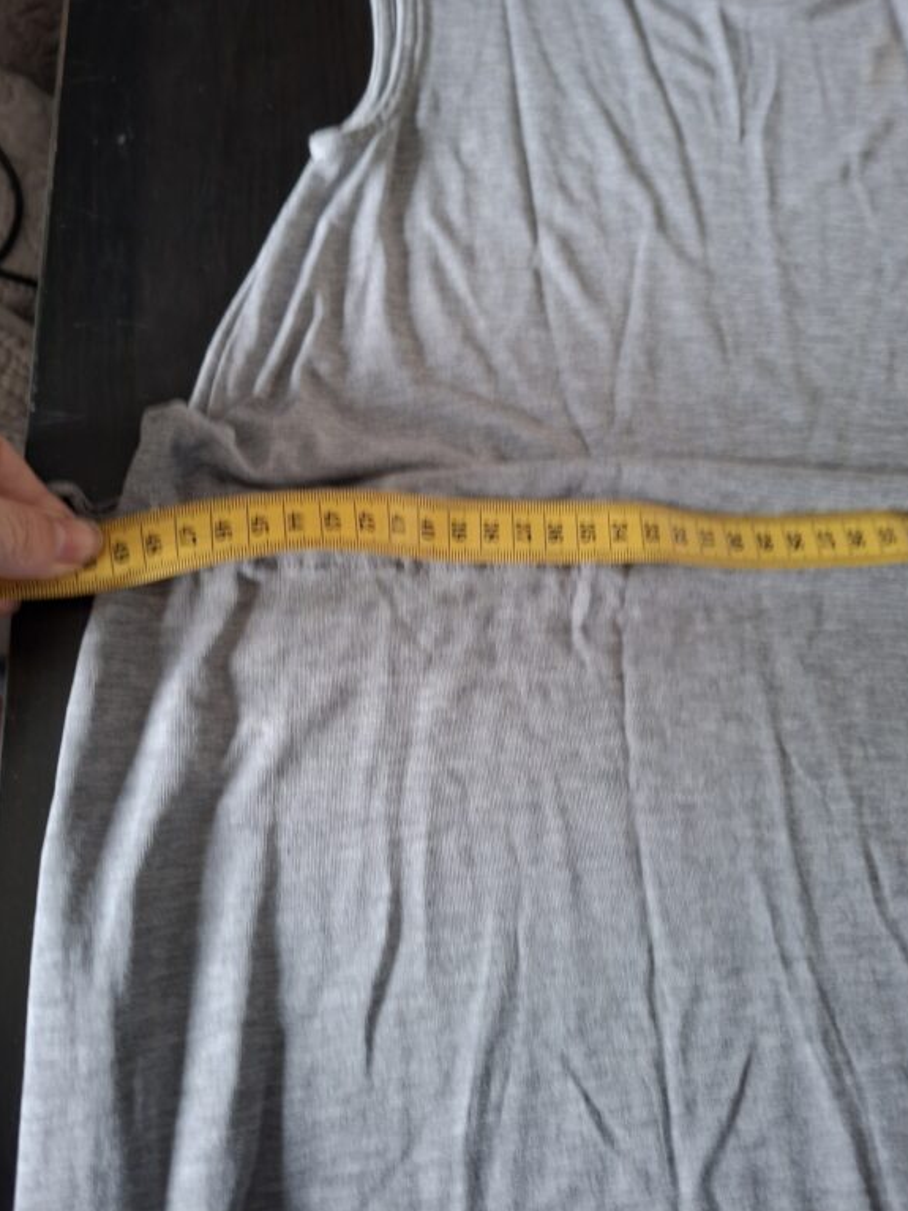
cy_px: 594
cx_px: 445
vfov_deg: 71.6
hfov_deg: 56.8
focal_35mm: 24
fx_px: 840
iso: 800
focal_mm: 5.54
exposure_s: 1/25
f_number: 1.8
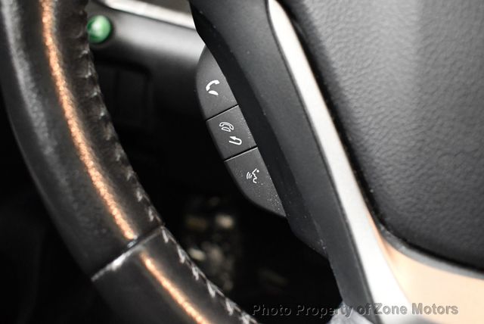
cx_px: 242
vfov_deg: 36.9
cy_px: 162
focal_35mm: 36
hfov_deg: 53.1
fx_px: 484
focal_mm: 18
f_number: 3.5
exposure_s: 1/60
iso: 4500
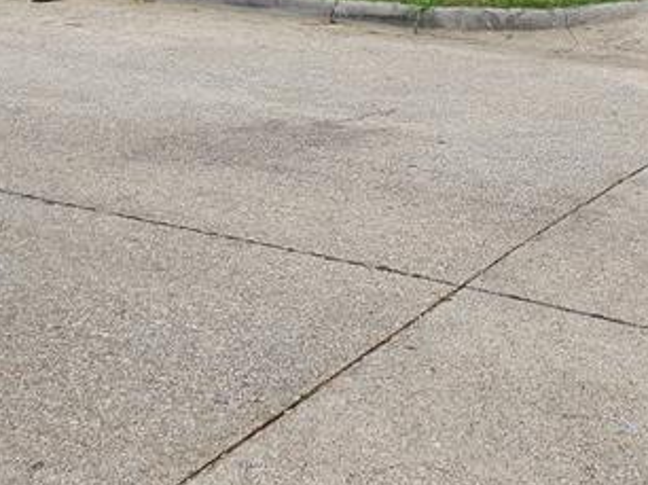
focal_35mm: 77
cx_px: 468
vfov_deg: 18.2
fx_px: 1440
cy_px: -85
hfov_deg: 25.1
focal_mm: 6.4
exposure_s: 1/533
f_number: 1.8
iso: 12
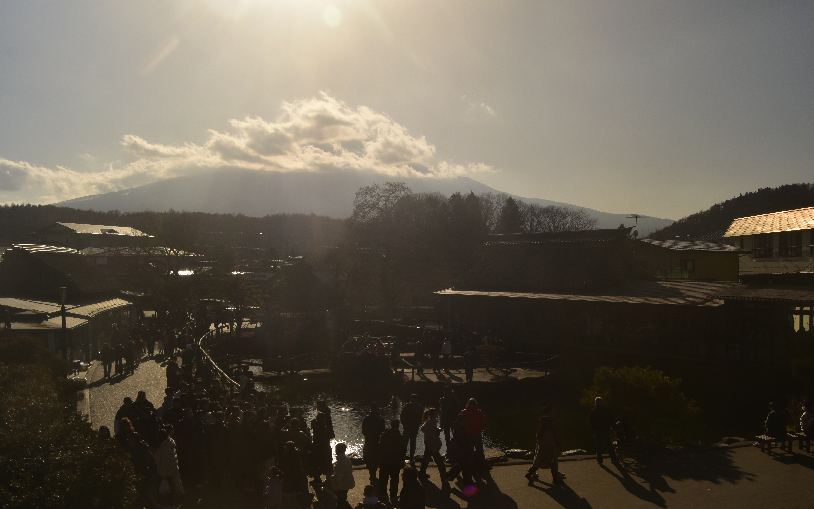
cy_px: 264
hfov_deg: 24.5
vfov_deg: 15.5
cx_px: 407
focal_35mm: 85
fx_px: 1875
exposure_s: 1/640
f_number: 13
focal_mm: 55
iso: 200
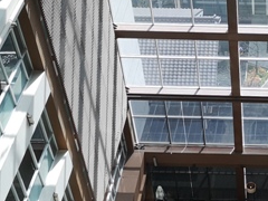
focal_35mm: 90
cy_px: 160
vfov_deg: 16.3
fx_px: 697
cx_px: 279
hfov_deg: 20.9
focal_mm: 3.95
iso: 50
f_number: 1.8
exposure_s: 1/364
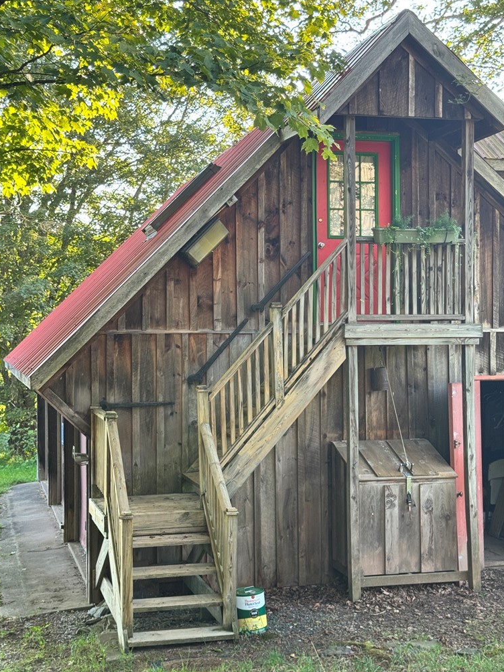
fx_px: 951
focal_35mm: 49
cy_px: 339
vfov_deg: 38.9
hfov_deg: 29.7
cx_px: 249
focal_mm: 6.76
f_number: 1.78
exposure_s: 1/157
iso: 80
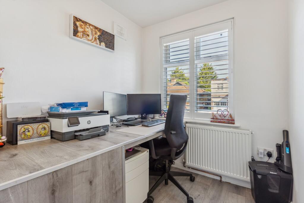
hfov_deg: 96.7
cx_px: 152
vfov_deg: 73.8
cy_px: 102
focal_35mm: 16
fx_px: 135
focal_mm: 16
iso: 100
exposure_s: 1/13
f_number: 8
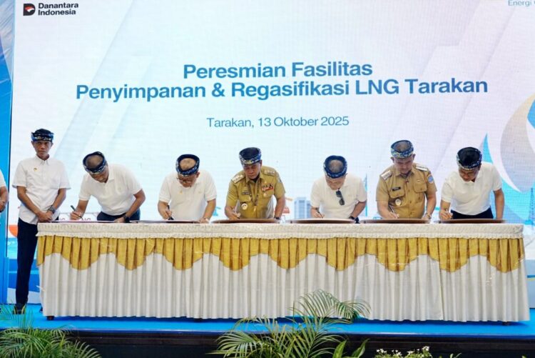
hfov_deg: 41.1
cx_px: 268
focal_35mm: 48
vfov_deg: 28.1
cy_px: 179
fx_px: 714
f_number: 5.6
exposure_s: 1/250
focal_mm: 48
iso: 5000
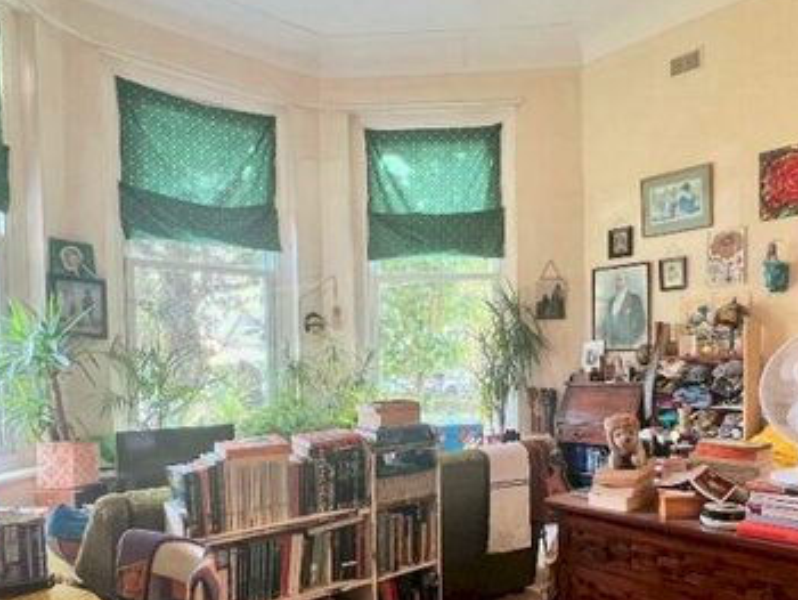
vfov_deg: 52.4
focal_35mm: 26
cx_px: 477
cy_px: 384
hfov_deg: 66.7
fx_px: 600
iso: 200
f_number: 1.8
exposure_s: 1/100
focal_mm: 1.57
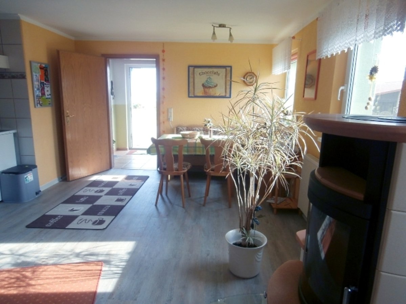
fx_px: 281
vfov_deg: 56.8
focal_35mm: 24
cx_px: 203
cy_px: 152
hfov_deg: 71.6
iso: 100
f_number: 3
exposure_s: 1/60
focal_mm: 4.2
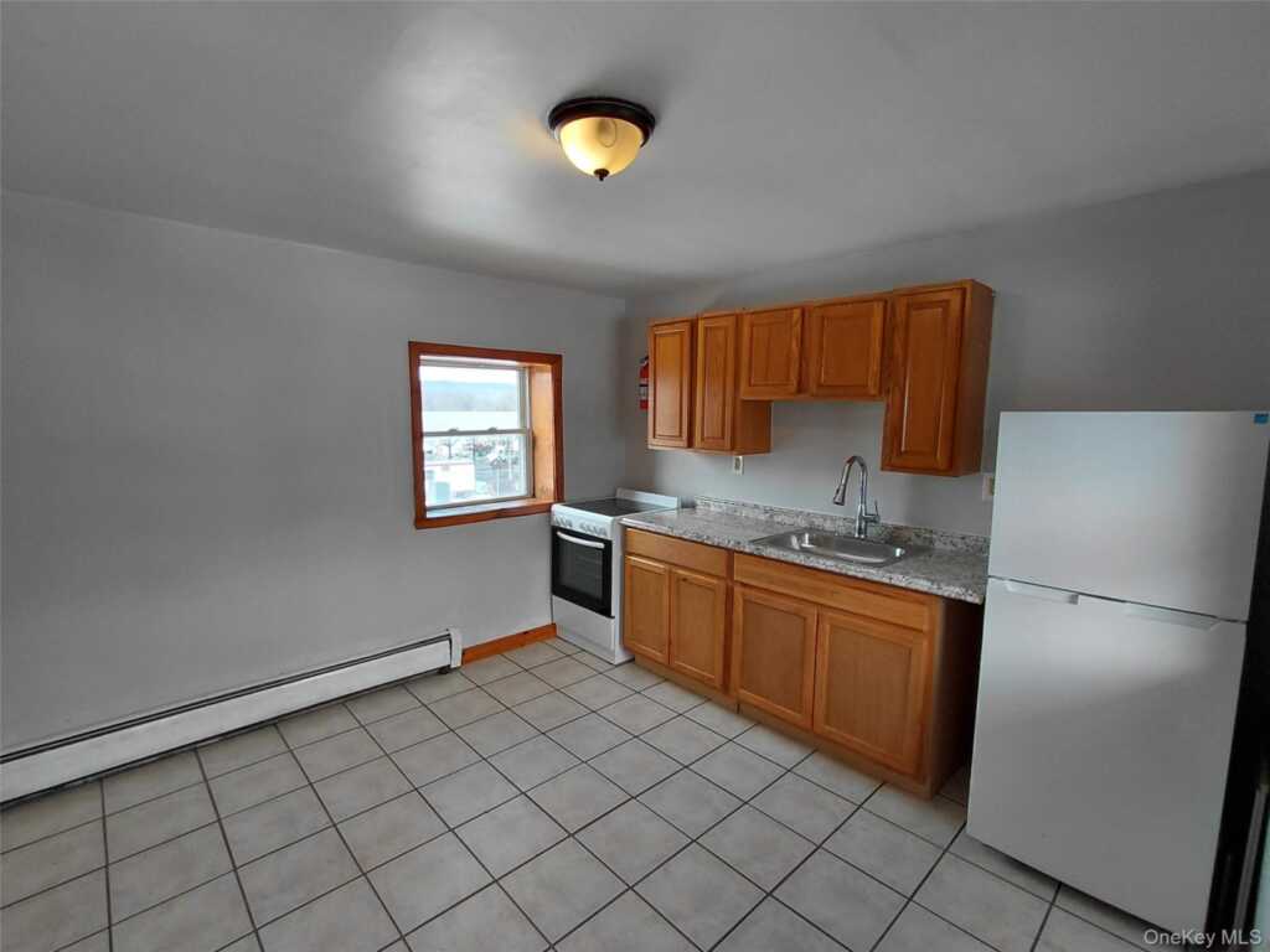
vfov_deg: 78.1
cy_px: 476
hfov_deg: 94.5
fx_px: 587
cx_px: 635
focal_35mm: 16
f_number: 2.2
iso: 64
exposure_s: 1/120
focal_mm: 1.64
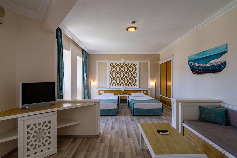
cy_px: 79
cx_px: 118
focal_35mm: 16
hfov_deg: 96.7
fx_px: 105
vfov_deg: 73.8
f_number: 8
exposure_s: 1/40
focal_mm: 16
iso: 100
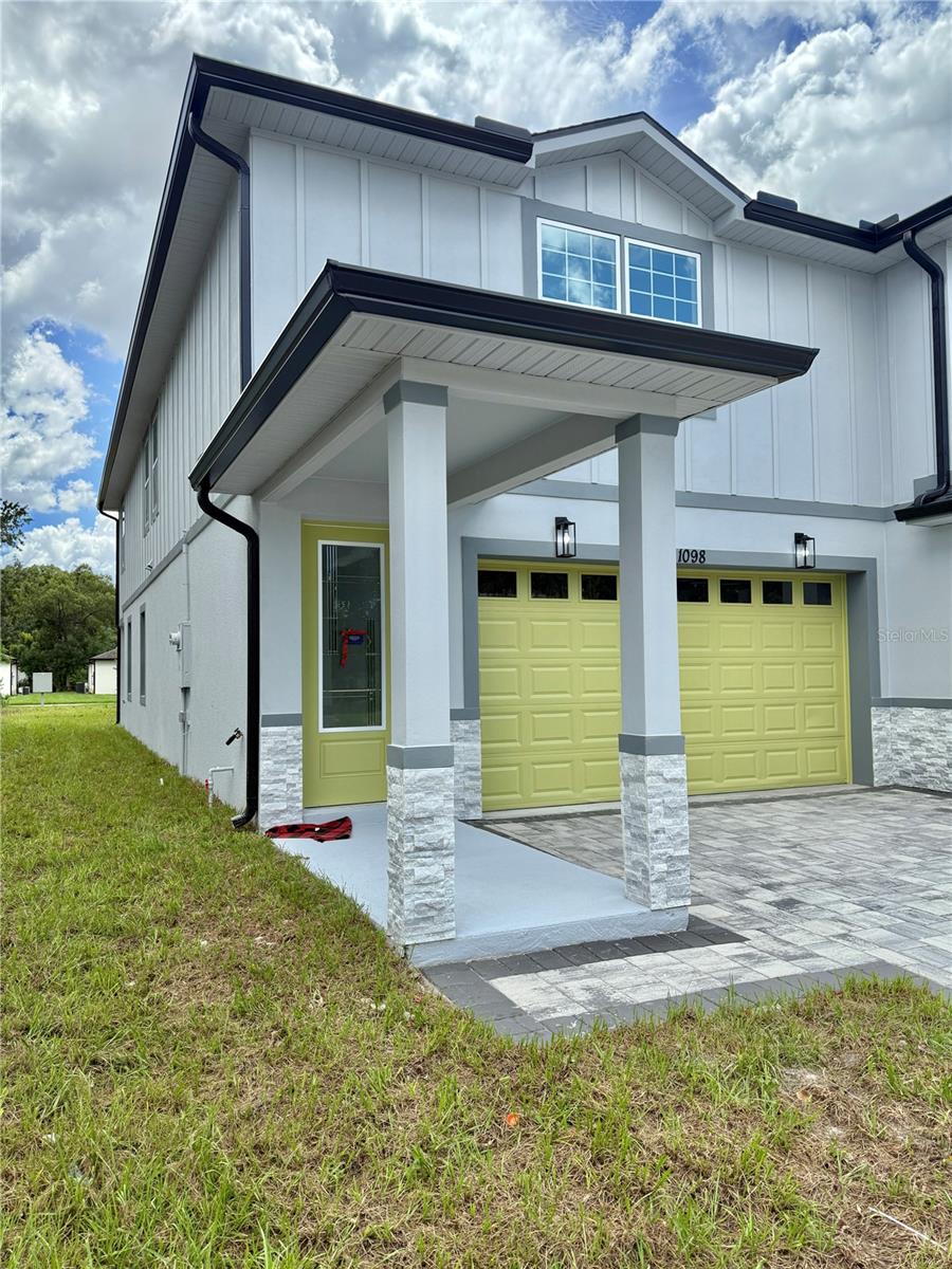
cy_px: 634
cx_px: 476
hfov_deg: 56.8
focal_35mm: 24
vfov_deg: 71.6
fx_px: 880
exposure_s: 1/3279
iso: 100
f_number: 1.78
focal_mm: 6.76
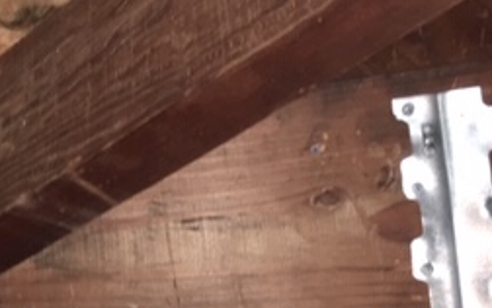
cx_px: -8
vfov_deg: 16.7
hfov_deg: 25.1
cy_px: 242
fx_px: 1047
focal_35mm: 78
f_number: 2.2
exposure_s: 1/16
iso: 64
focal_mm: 4.15
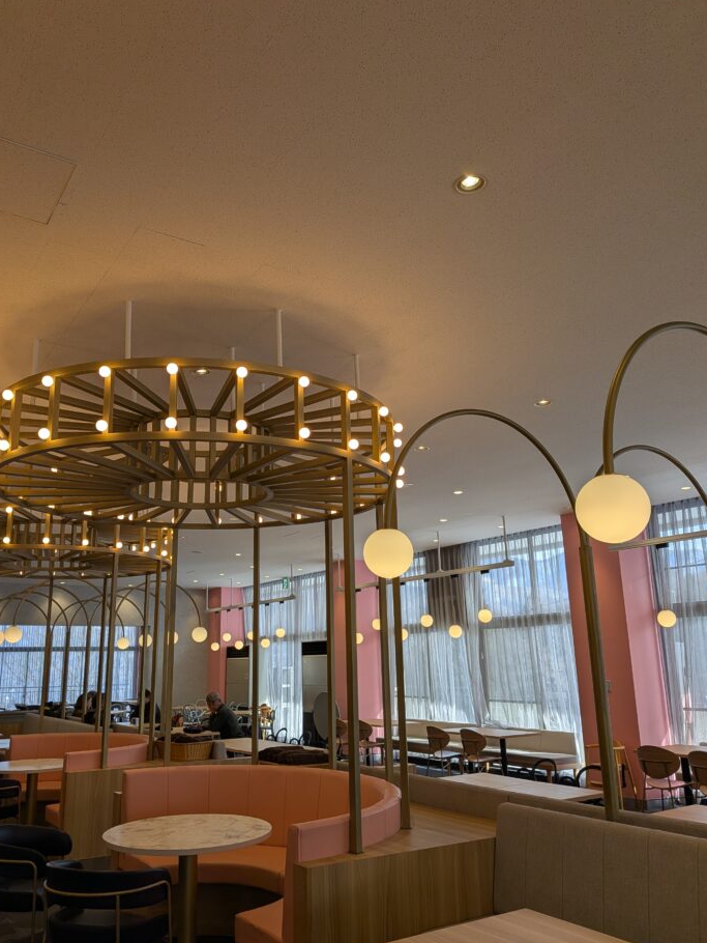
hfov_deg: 51.3
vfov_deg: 65.2
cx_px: 319
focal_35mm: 27
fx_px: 735
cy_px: 504
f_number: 1.7
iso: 26
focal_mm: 4.53
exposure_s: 1/321
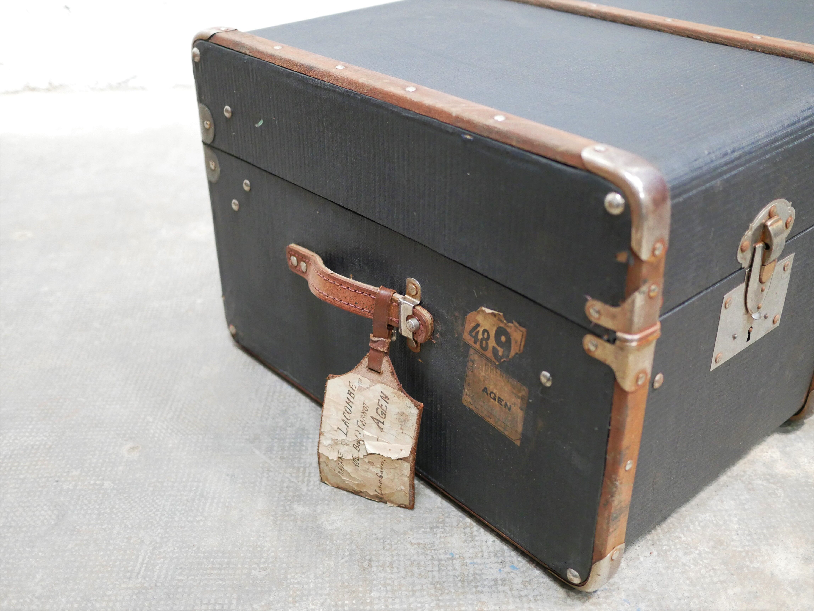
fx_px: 941
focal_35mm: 40
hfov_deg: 46.8
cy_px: 306
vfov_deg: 36.0
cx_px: 407
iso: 1600
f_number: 1.7
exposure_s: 1/60
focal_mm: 20
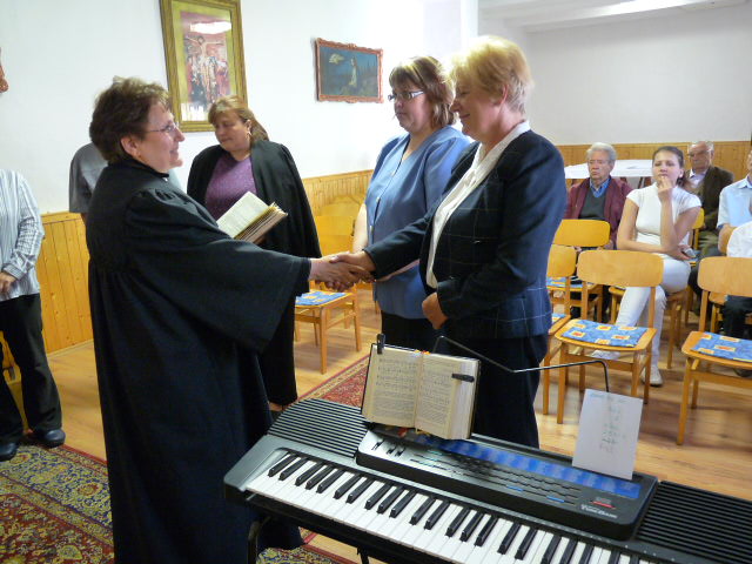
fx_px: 587
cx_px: 376
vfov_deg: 51.4
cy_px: 282
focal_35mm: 27
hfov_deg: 65.3
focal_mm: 4.8
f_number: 2.8
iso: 400
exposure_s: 1/8
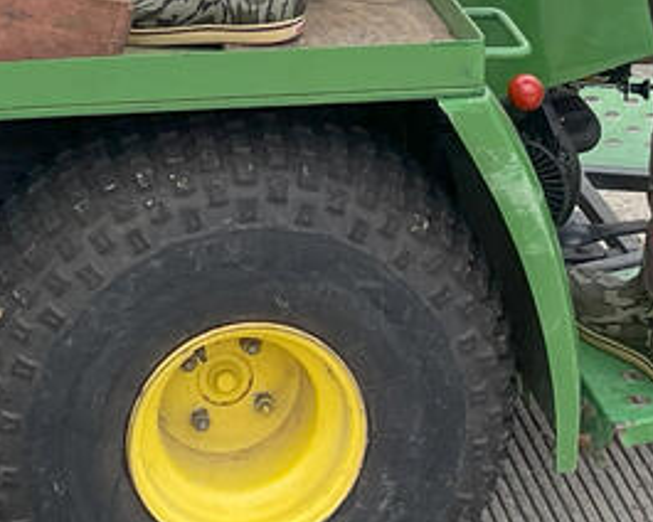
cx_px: 81
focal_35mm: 128
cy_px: -406
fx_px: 2474
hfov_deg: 14.9
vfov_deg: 11.2
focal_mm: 4.2
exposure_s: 1/729
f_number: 1.6
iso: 32
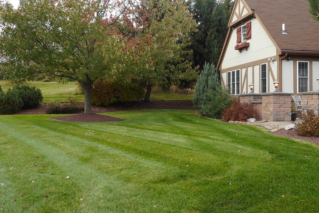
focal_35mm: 35
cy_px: 99
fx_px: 310
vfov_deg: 37.8
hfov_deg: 54.4
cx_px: 168
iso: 80
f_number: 4
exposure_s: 1/50
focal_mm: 5.2
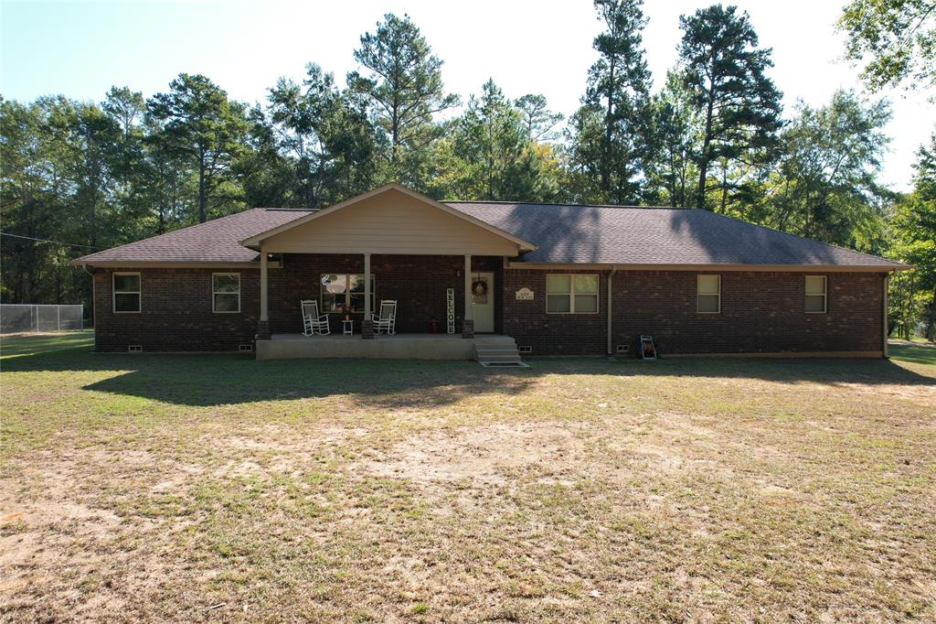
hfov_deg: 78.6
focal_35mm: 22
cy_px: 312
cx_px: 468
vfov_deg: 57.2
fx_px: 572
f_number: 2.8
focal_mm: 8.38
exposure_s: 1/640
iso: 100
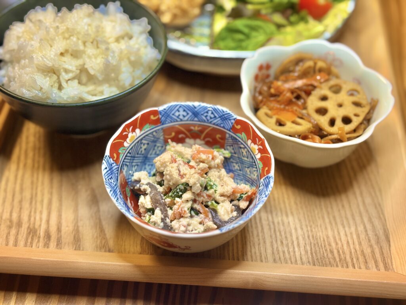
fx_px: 610
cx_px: 203
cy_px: 152
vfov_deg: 28.0
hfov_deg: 36.8
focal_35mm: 52
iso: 80
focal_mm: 5.96
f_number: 1.6
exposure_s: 1/60
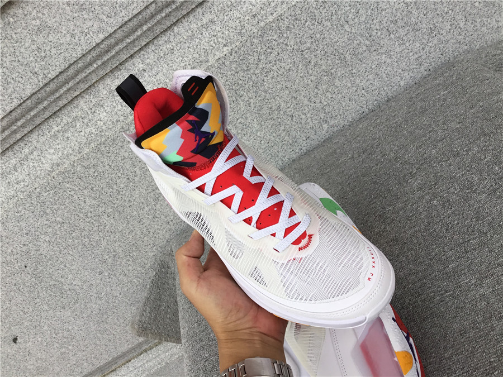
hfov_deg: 58.4
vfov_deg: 45.4
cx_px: 252
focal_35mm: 31
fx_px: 450
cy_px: 188
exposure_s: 1/120
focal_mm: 3.3
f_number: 2.4
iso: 32
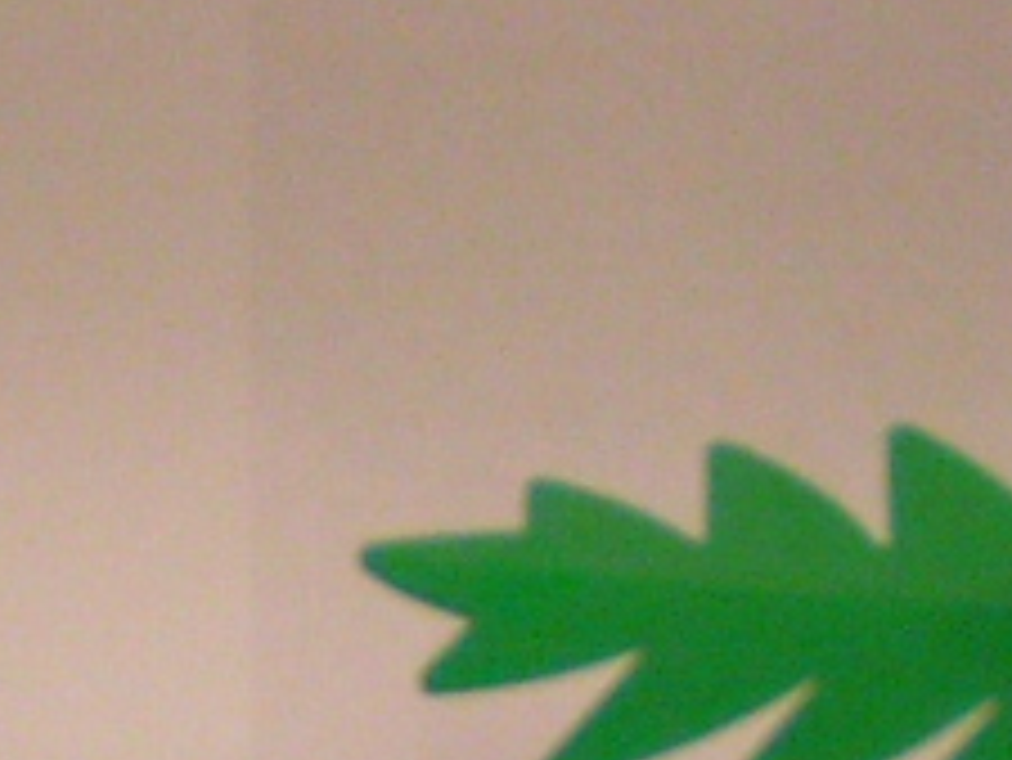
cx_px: 126
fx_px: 6318
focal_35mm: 216
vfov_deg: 6.6
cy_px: 1722
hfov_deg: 9.1
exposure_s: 1/25
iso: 200
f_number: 2.8
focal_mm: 5.8
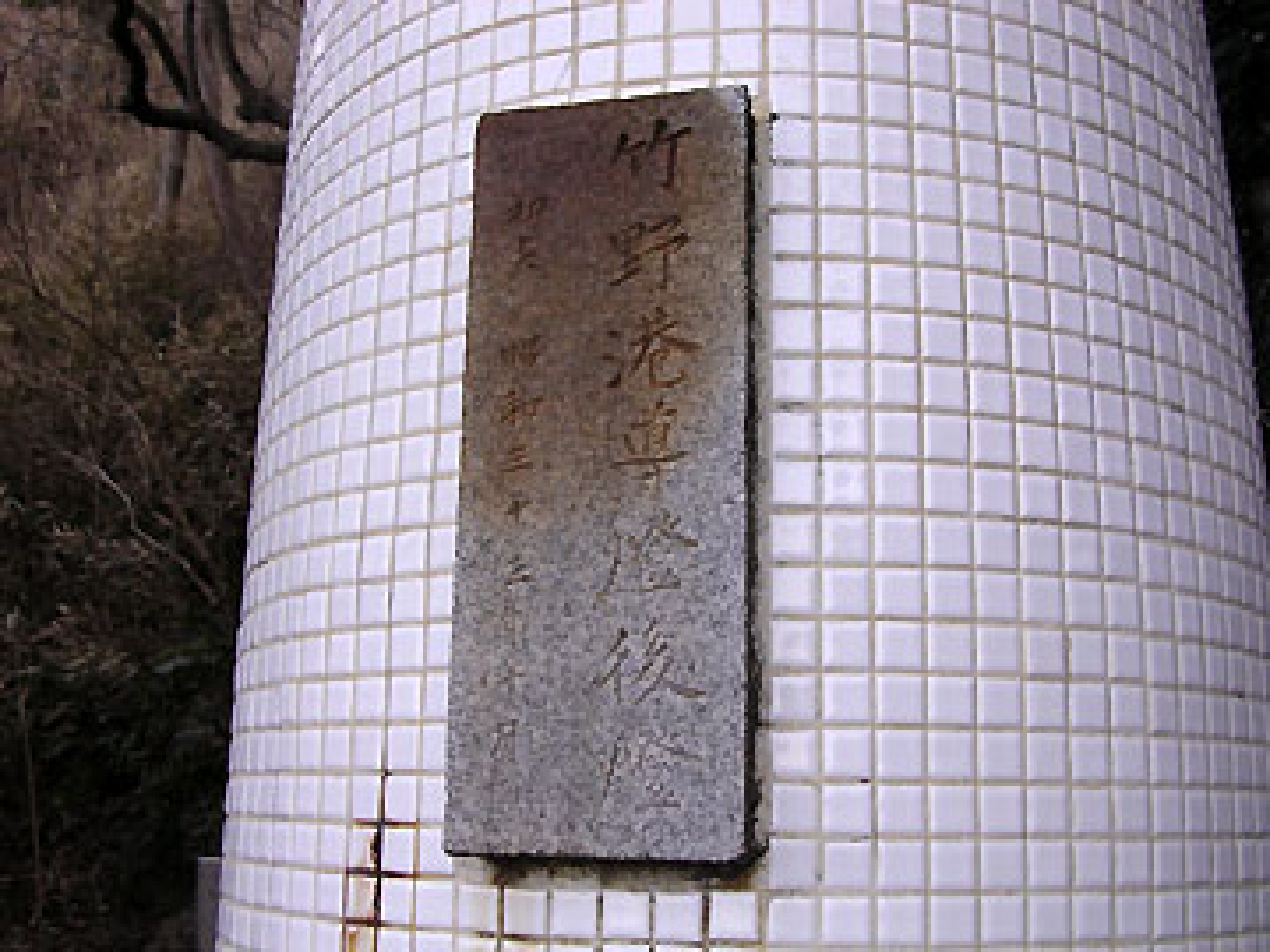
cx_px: 635
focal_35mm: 38
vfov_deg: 37.7
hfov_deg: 49.0
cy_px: 476
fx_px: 1394
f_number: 2.8
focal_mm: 5.8
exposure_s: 1/178
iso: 100
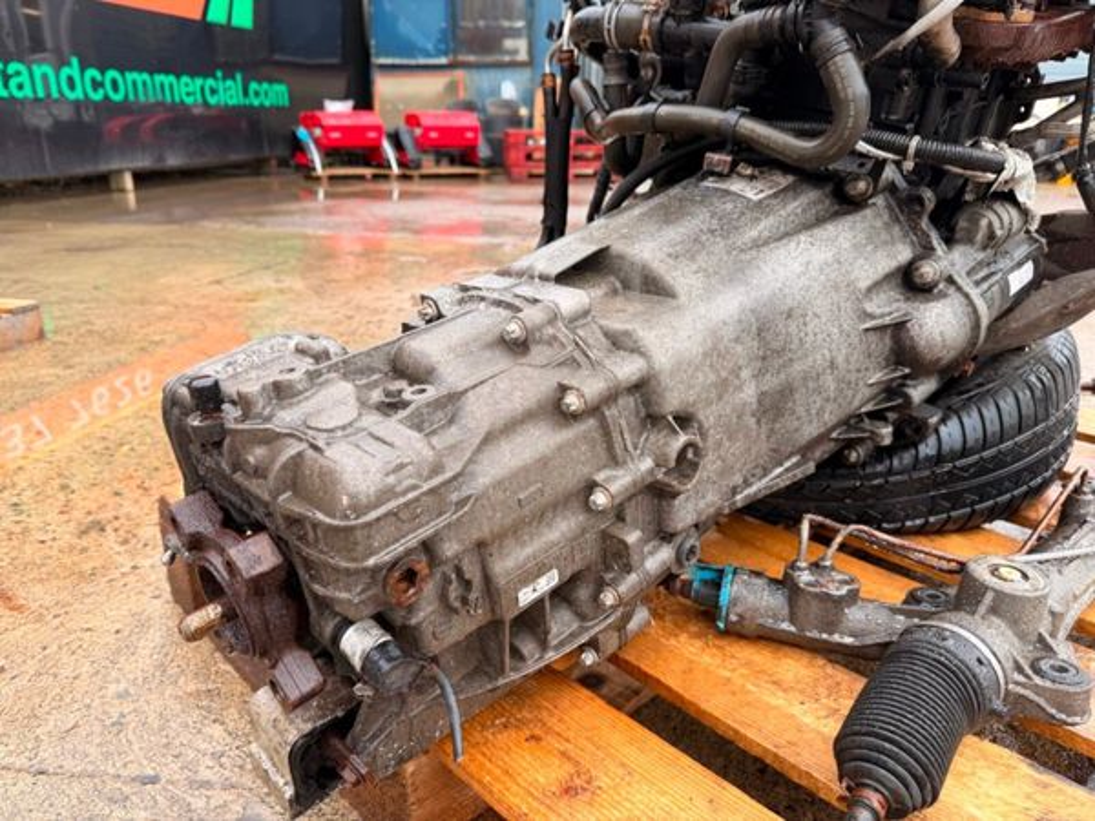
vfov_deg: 56.8
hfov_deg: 71.6
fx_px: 759
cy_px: 410
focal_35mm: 24
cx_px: 548
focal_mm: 6.76
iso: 64
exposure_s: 1/121
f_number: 1.78
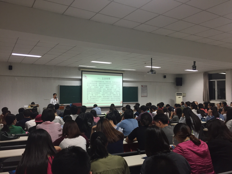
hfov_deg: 61.7
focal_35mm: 29
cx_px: 116
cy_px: 87
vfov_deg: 48.2
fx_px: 194
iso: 125
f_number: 2.2
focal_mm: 4.15
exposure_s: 1/33
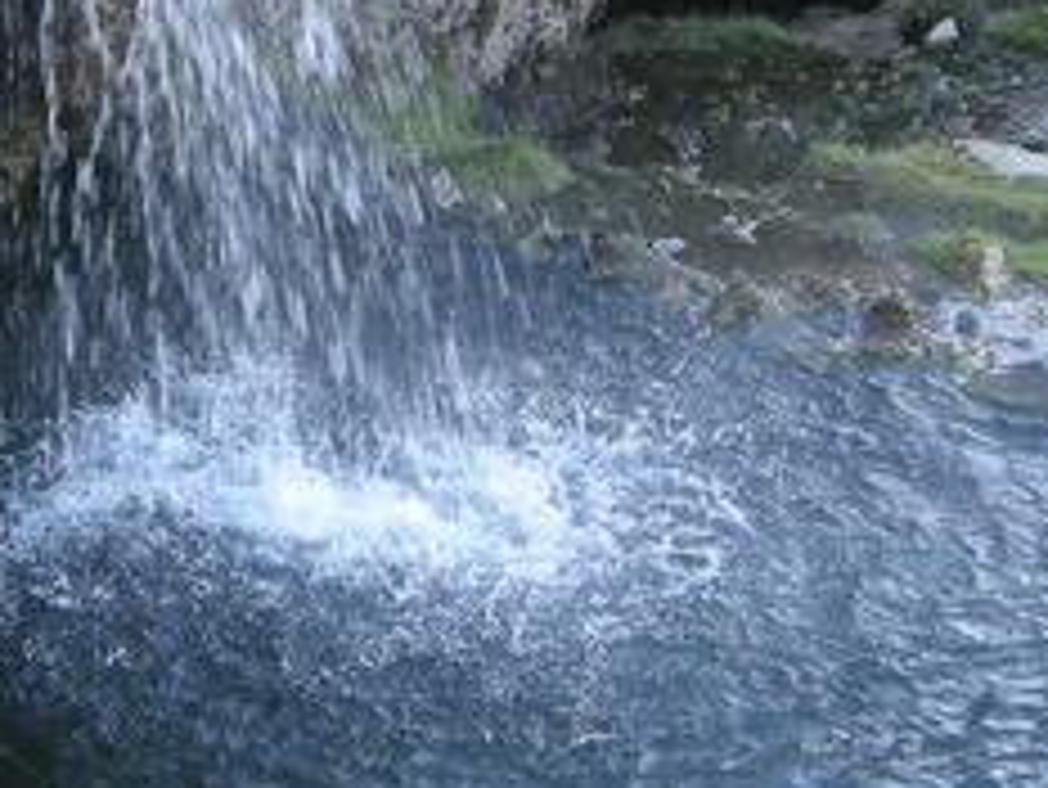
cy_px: 167
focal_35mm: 154
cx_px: 324
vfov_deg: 9.6
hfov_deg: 12.8
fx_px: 4665
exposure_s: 1/75.8
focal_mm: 7.5
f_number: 3
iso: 100
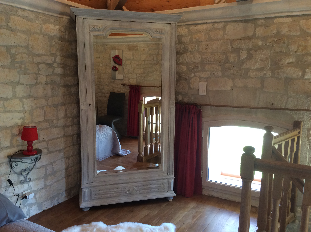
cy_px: 116
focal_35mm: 32
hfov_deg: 56.9
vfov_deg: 44.1
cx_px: 156
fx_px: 287
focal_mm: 3.3
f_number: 2.4
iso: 80
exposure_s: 1/25
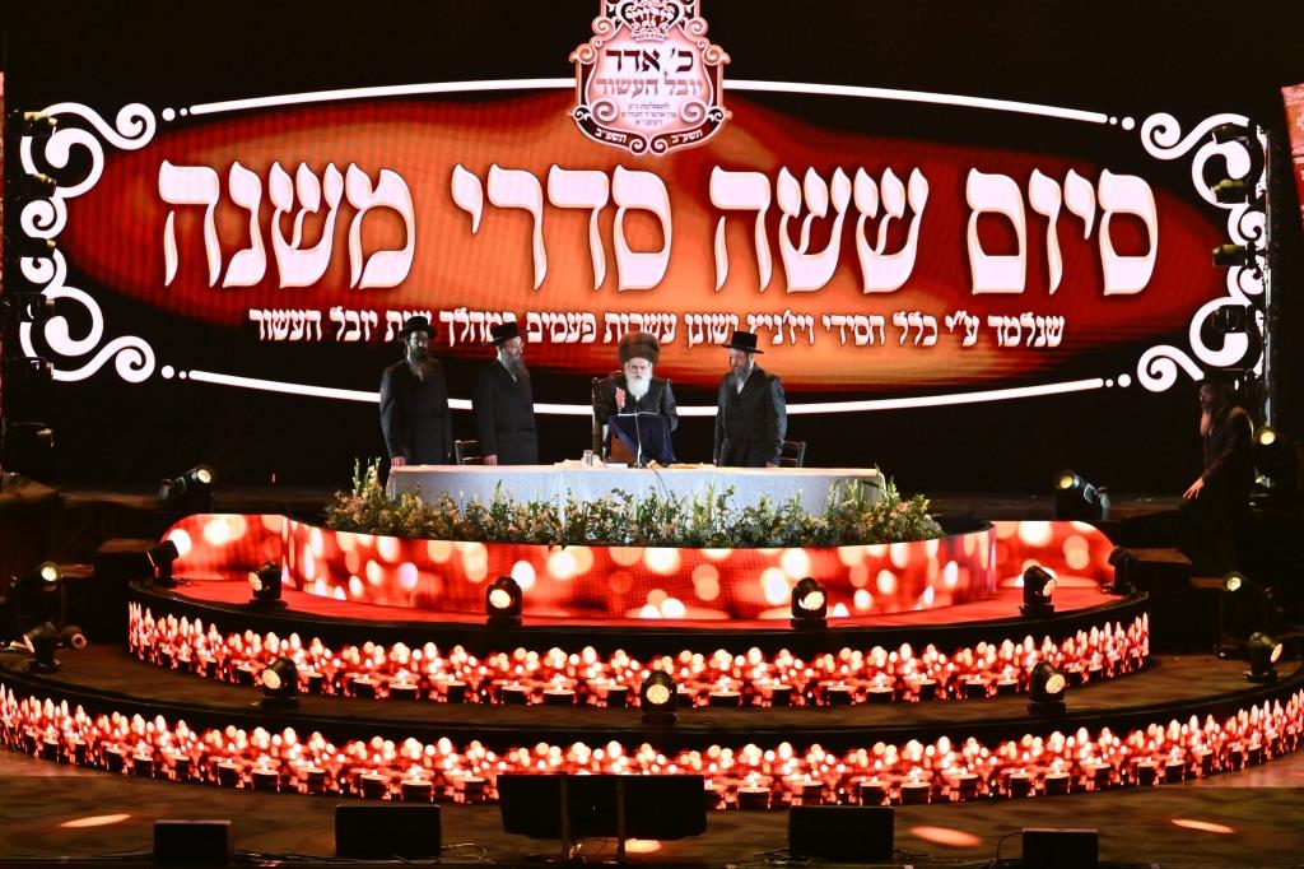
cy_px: 434
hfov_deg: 16.7
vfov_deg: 11.1
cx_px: 652
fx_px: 4454
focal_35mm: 123
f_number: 2.8
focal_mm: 82
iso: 250
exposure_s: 1/320
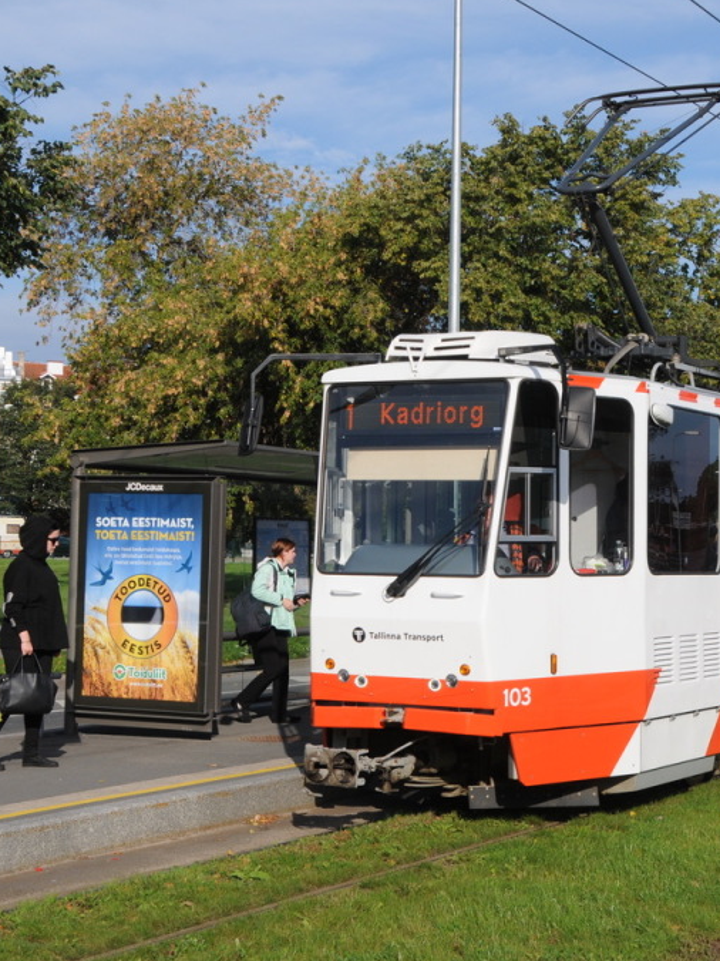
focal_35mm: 68
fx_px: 1879
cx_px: 534
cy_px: 478
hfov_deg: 21.5
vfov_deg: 28.7
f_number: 11
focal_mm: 31
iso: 320
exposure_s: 1/500
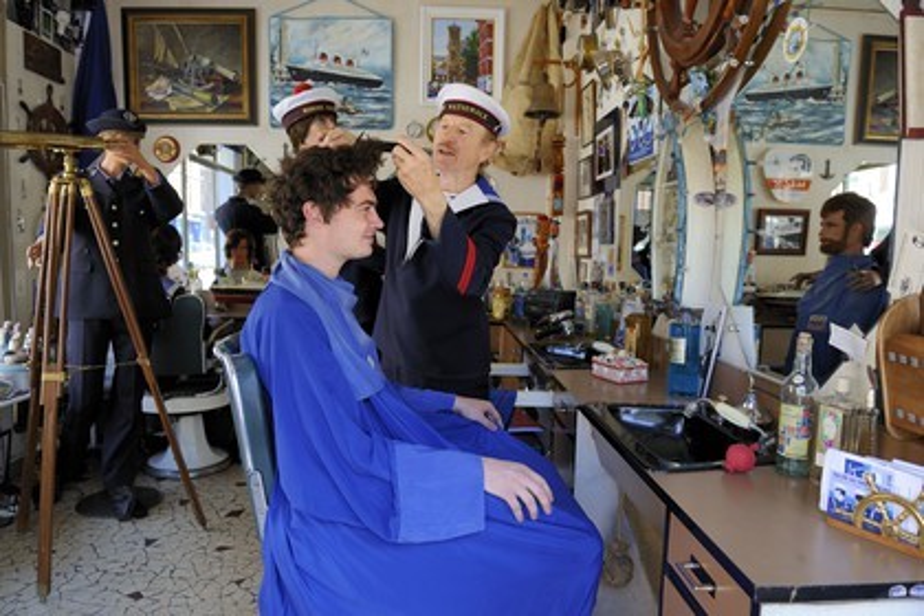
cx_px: 462
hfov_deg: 73.7
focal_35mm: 24
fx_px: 616
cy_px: 308
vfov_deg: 53.1
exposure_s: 1/80
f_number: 4.5
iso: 400
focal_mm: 24
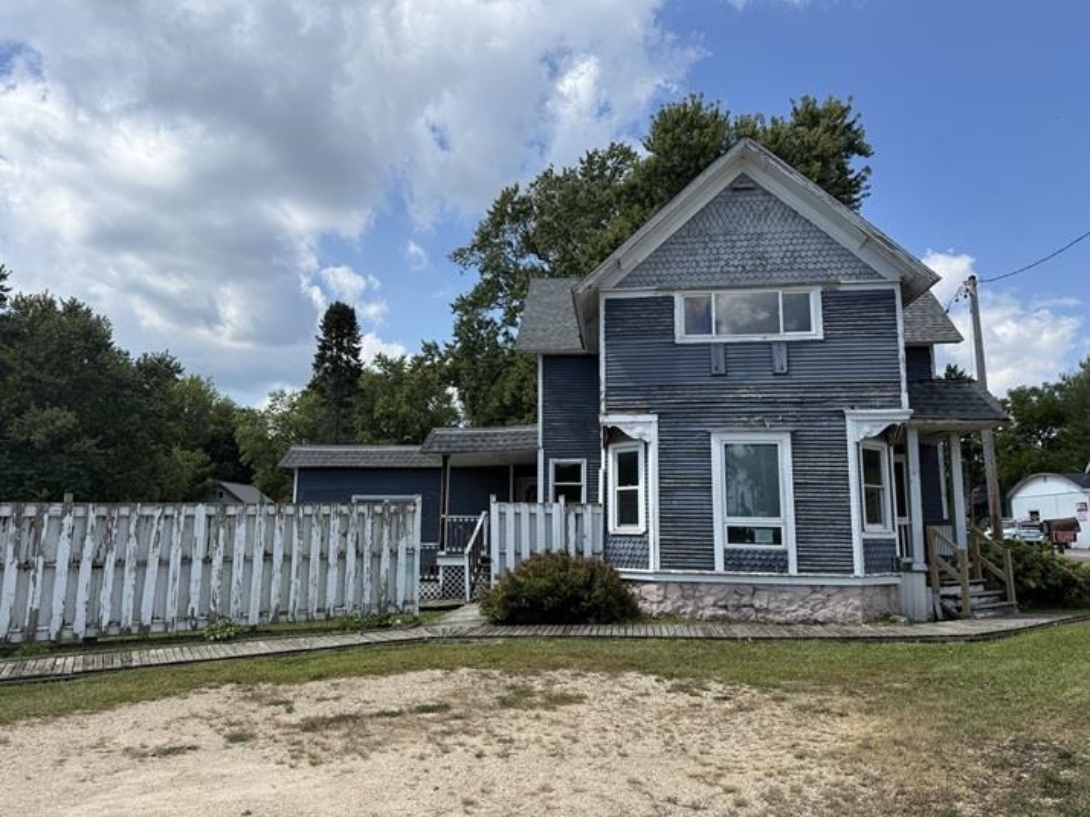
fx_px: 755
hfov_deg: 71.6
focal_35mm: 24
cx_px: 545
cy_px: 408
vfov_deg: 56.8
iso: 80
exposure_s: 1/4405
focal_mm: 6.76
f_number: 1.78
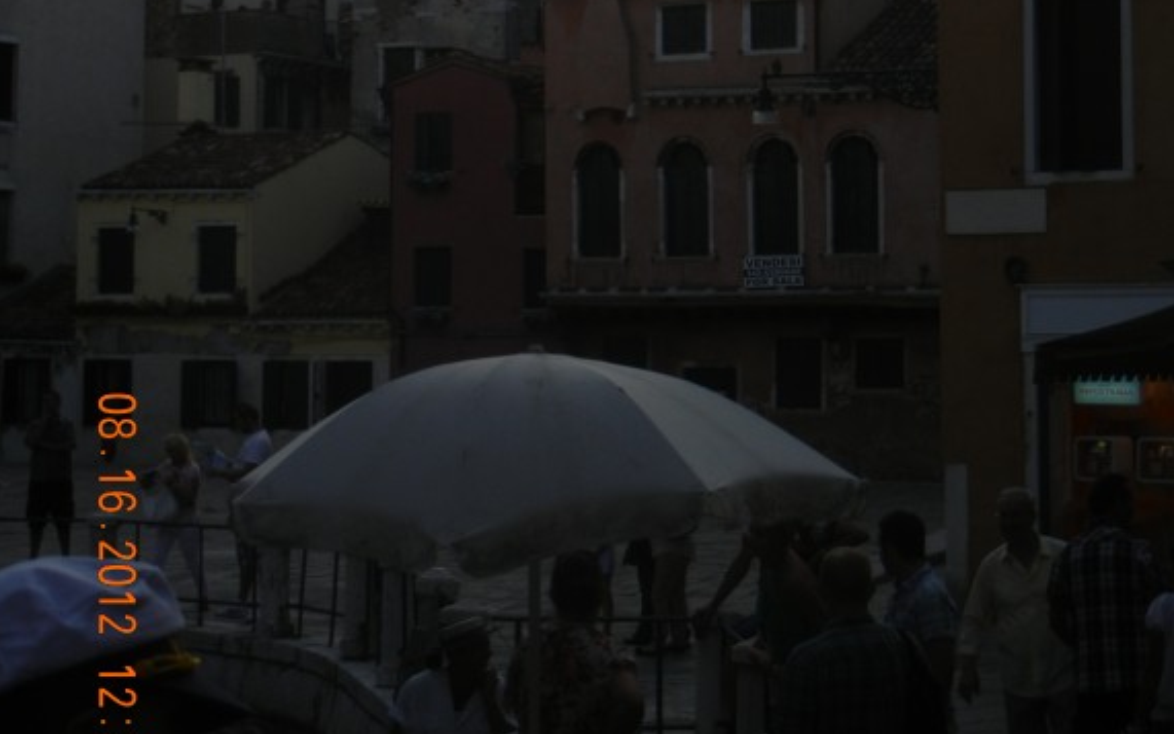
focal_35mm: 97
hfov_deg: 21.4
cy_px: 88
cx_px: 586
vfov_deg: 13.4
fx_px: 3104
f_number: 4.1
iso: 160
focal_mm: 12.2
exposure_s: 1/703
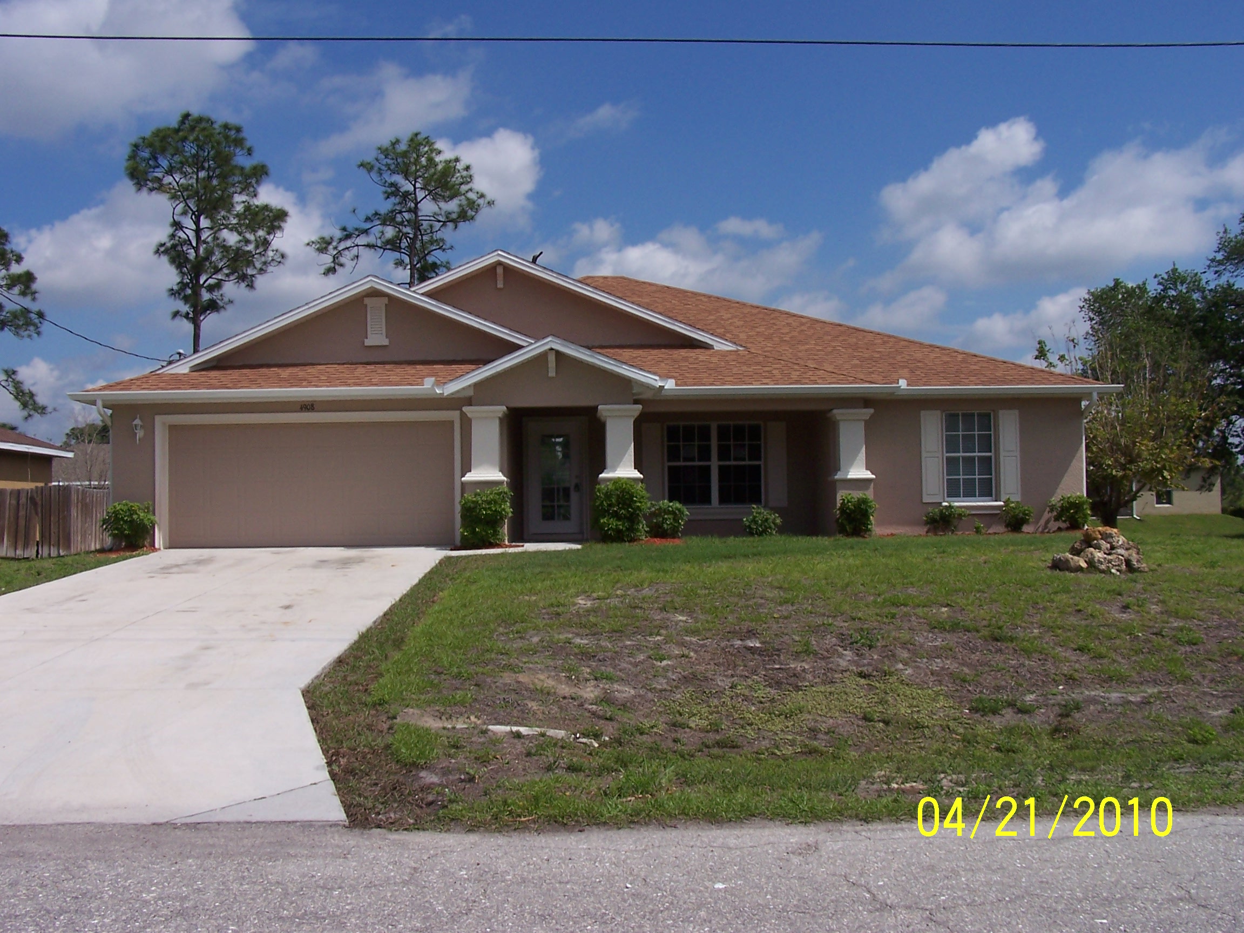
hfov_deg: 49.0
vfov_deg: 37.7
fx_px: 1366
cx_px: 622
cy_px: 466
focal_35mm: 38
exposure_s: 1/750
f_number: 5.6
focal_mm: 6.3
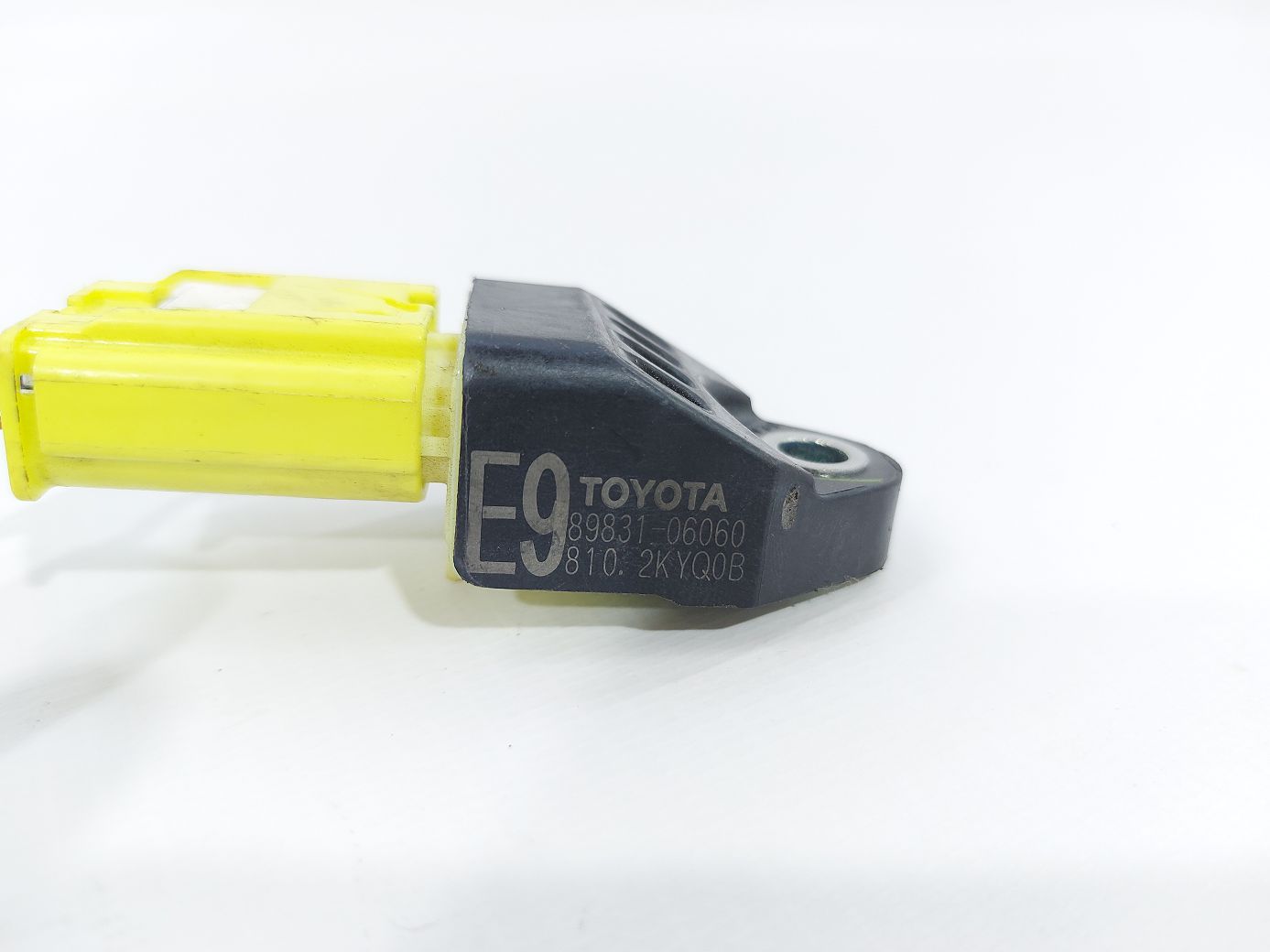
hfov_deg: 71.6
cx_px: 635
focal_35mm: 24
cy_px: 476
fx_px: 880
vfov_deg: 56.8
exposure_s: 1/50
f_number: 1.8
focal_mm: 5.23
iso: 80
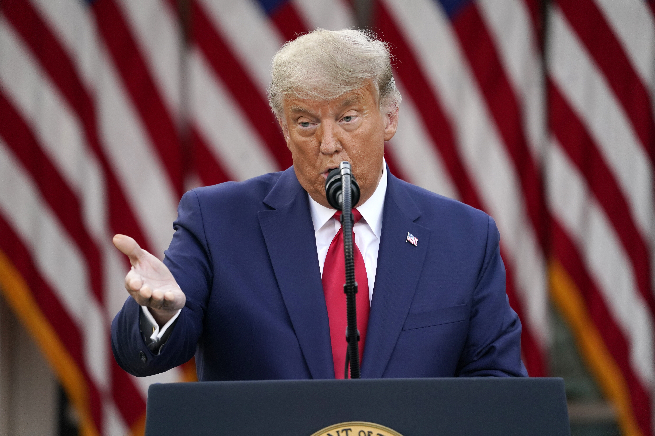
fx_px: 10916
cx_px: 328
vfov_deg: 2.3
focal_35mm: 600
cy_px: 218
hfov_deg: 3.4
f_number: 6.3
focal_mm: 600
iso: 2000
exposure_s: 1/400
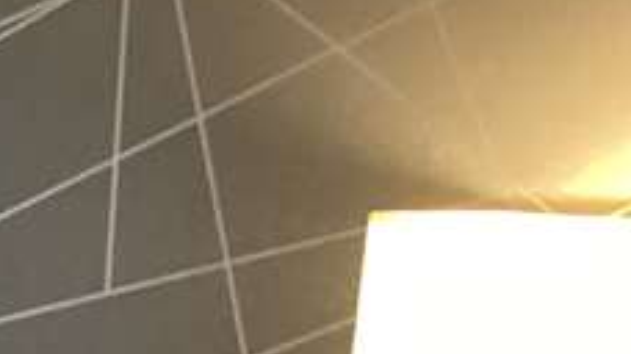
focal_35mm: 152
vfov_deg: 7.7
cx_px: -695
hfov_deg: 12.3
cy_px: 675
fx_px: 2542
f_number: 2.4
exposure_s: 1/40
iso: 400
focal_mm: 3.3
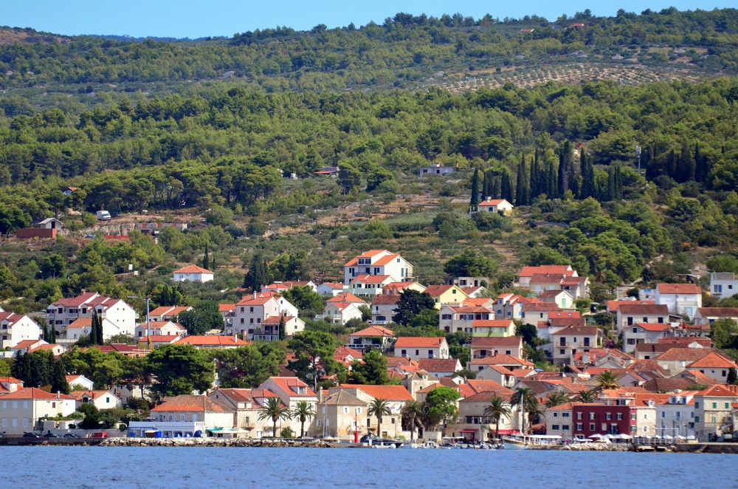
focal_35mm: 450
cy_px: 244
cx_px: 369
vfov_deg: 3.0
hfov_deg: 4.6
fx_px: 9204
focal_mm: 300
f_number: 5.6
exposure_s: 1/6400
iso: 2000
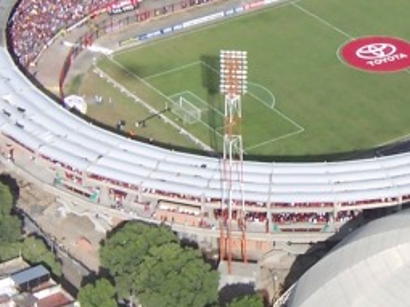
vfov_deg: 13.9
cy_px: 104
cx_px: 381
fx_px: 1255
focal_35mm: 106
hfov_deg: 18.2
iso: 80
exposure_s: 1/500
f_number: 5
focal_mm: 7.7
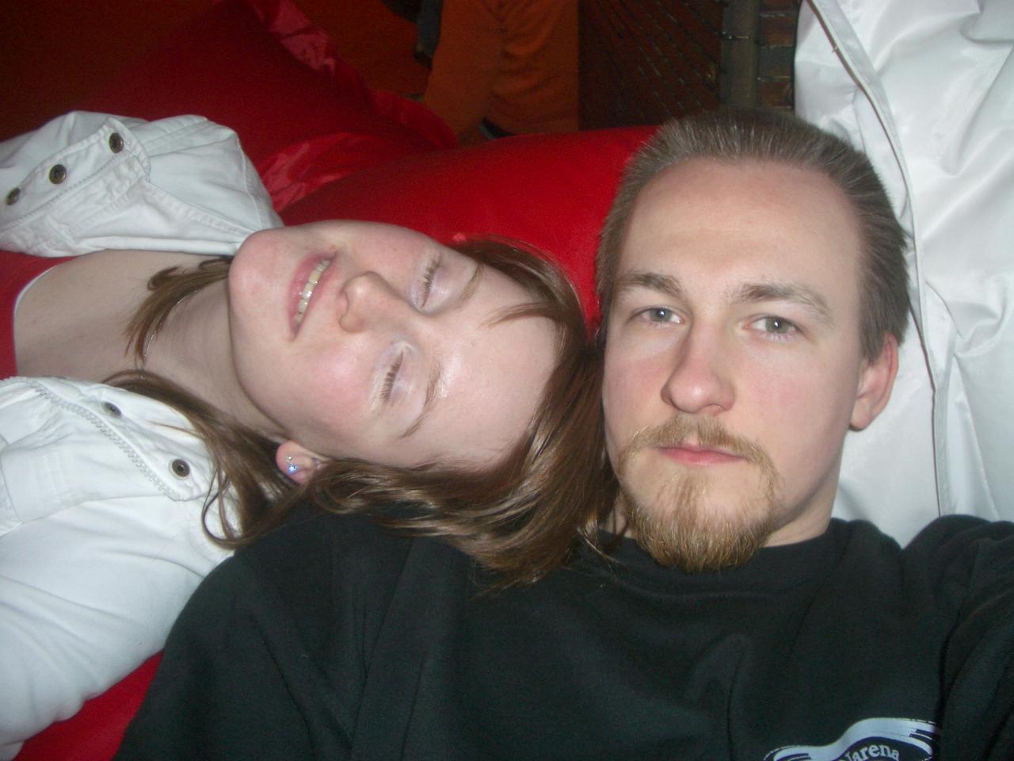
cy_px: 380
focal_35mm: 35
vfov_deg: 40.7
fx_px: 1025
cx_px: 507
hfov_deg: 52.6
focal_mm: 5.8
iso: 100
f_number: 2.6
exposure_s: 1/60
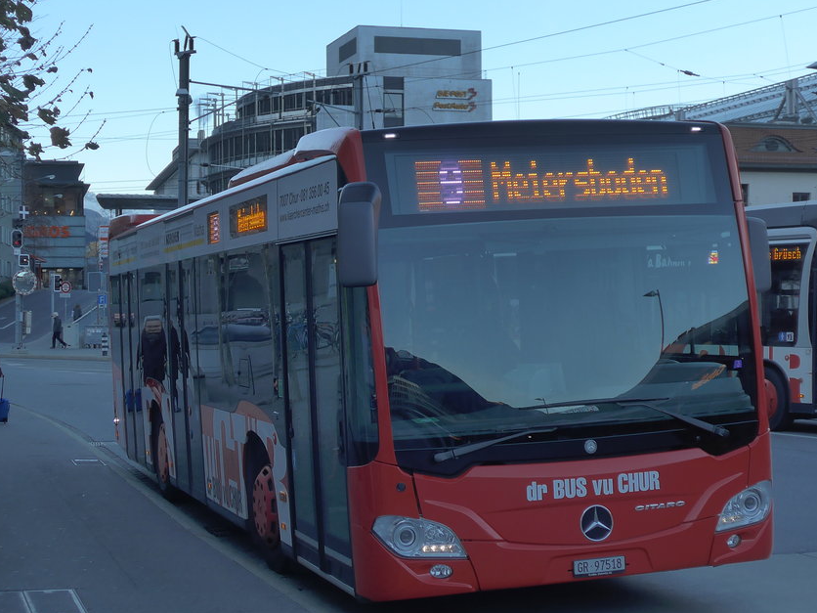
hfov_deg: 29.3
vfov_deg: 22.3
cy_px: 297
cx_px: 323
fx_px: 1558
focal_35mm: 66
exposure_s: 1/400
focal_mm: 9.5
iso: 160
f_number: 3
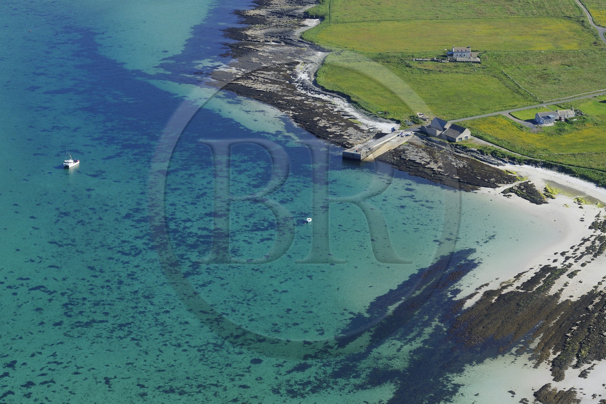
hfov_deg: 18.3
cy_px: 202
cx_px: 303
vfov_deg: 12.2
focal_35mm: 112
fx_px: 1885
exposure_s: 1/800
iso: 400
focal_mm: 112
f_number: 7.1
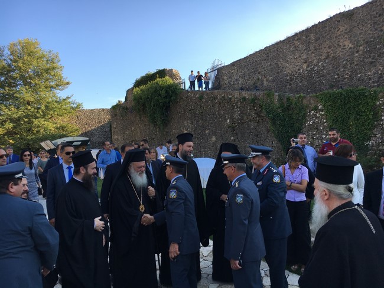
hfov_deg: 61.6
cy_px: 144
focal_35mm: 29
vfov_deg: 48.3
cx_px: 192
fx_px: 322
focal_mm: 4.15
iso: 25
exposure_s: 1/434
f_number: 2.2
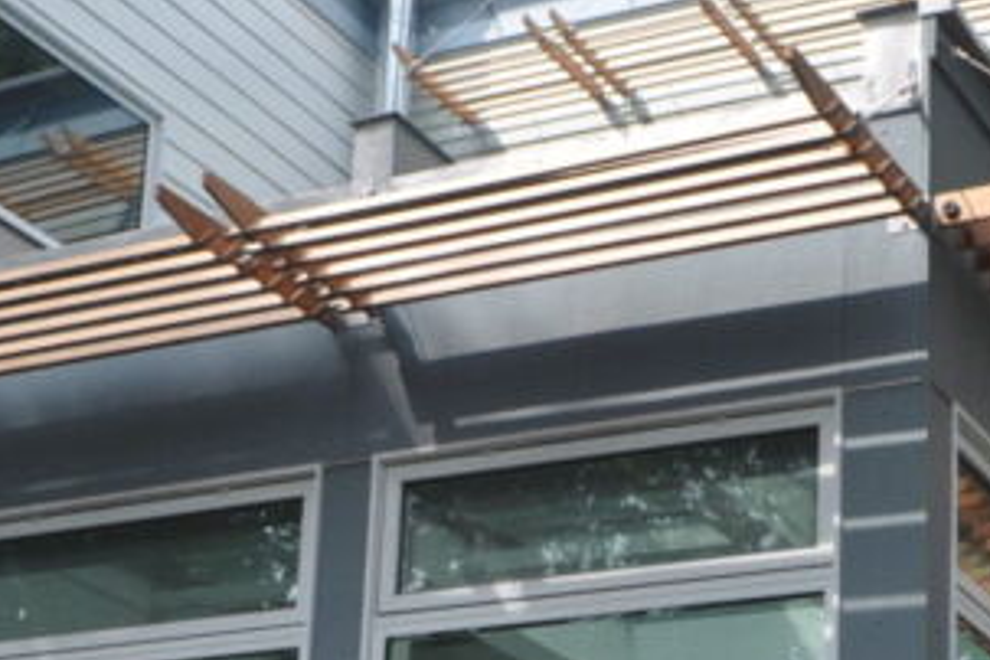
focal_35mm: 91
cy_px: 660
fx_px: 2502
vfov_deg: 14.8
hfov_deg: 22.4
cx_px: 542
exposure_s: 1/250
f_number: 8
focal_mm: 18
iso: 200
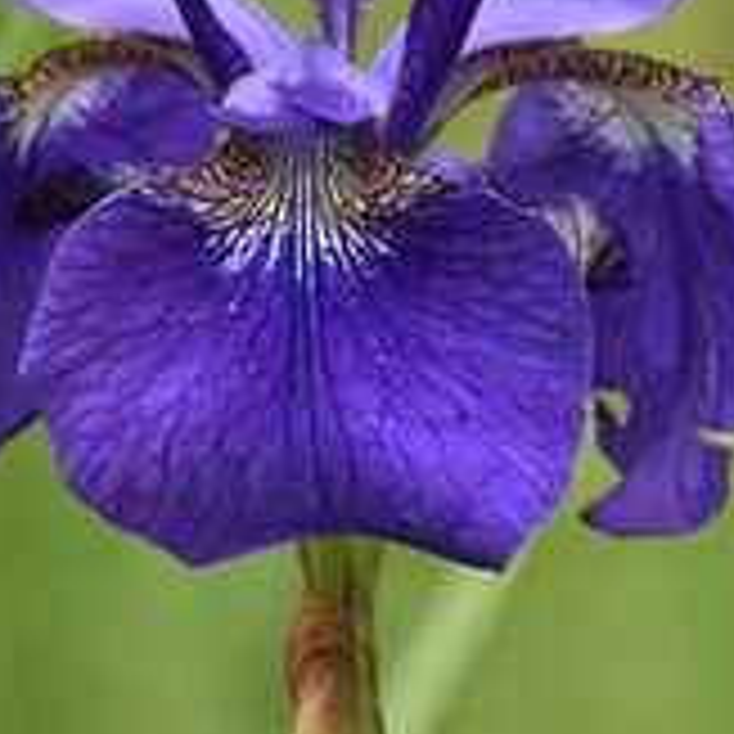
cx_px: 410
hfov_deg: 1.5
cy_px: 146
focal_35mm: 1151
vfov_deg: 1.5
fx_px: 27612
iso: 720
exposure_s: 1/400
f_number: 6.3
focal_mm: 230
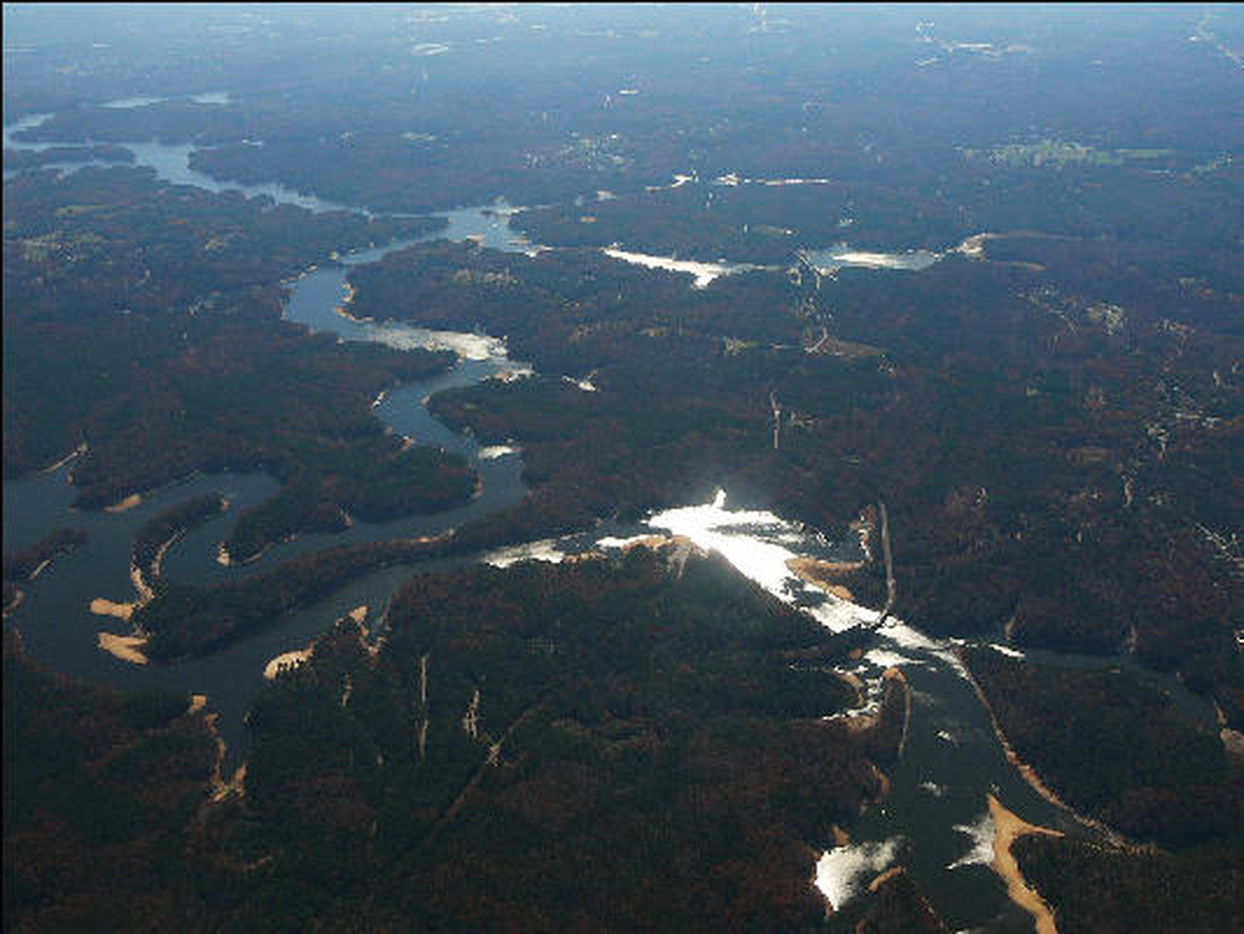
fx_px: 1402
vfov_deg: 36.8
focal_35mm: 39
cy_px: 467
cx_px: 622
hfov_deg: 47.9
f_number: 5
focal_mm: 5.8
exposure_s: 1/500
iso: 80
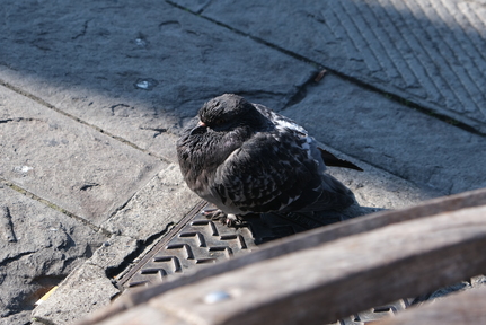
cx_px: 228
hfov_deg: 21.2
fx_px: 1297
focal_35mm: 96
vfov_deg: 14.3
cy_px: 147
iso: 160
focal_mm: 55
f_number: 5.6
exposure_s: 1/240
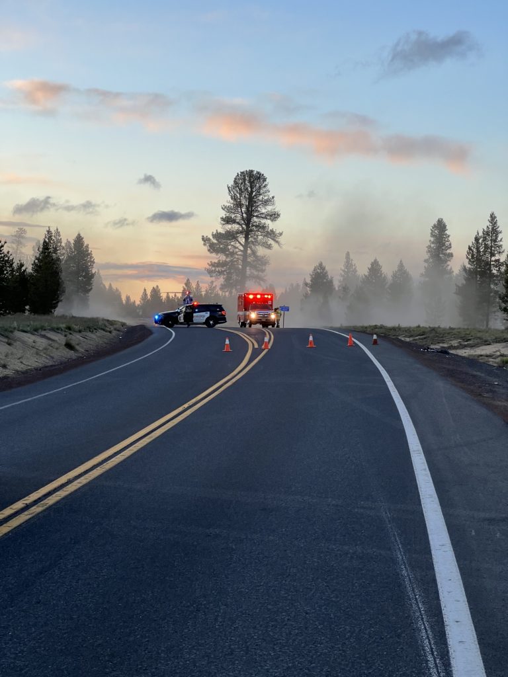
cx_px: 254
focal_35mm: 77
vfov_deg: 25.3
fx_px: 1507
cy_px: 338
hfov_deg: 19.1
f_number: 2.8
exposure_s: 1/99
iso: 50
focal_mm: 9
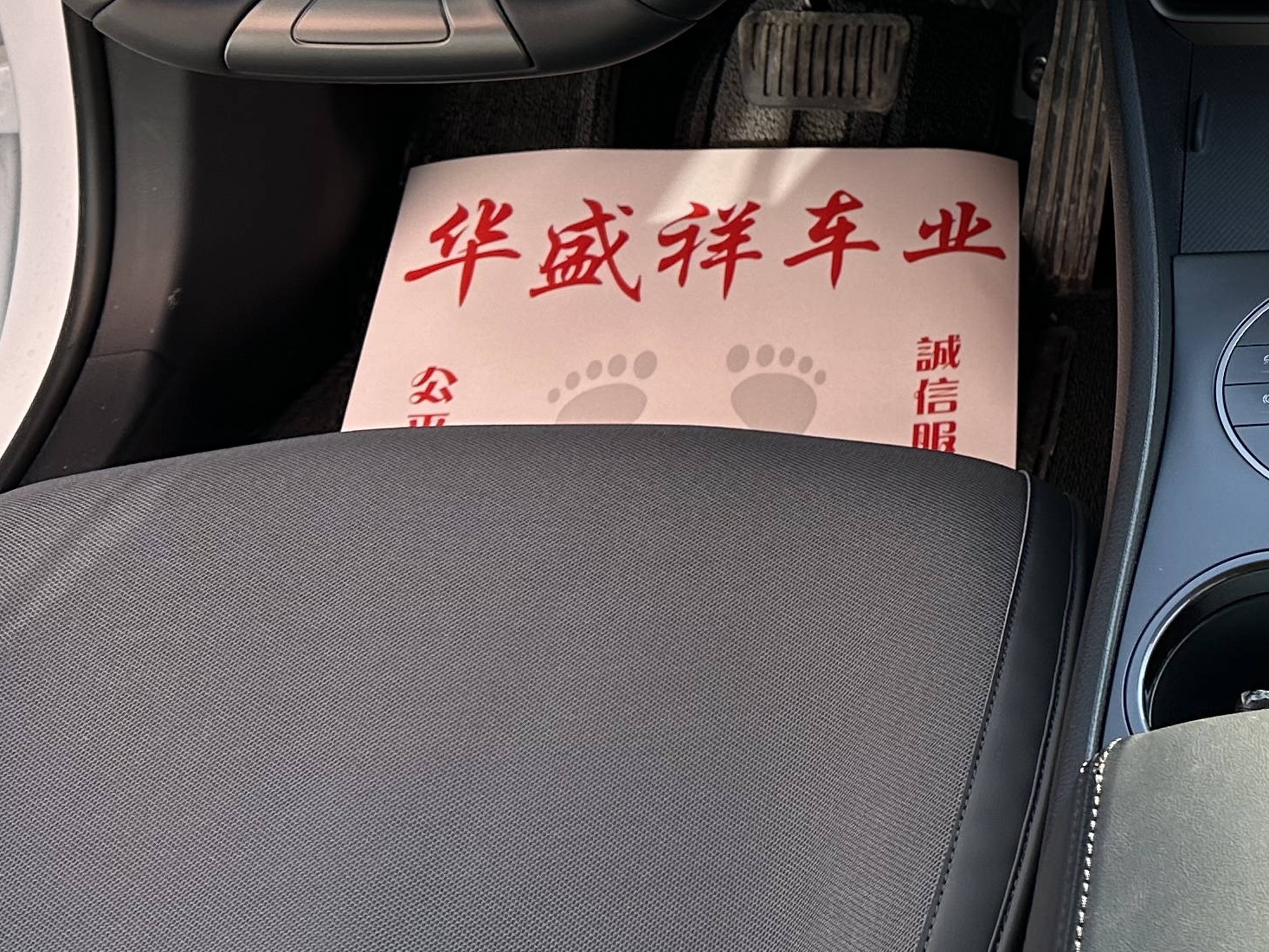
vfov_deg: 20.9
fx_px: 2420
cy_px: -159
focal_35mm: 66
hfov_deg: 26.9
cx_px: 1415
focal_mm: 6.86
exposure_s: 1/549
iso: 80
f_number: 1.78
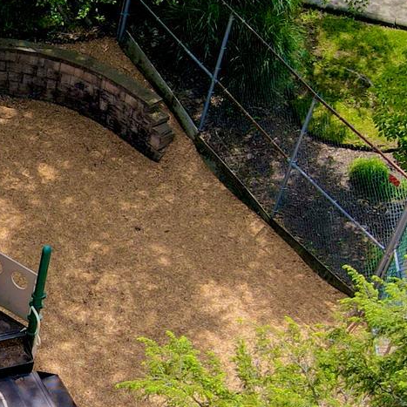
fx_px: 1237
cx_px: -232
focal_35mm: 93
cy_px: 269
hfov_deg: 16.7
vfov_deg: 18.6
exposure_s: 1/350
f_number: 2.8
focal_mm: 4.5
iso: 100
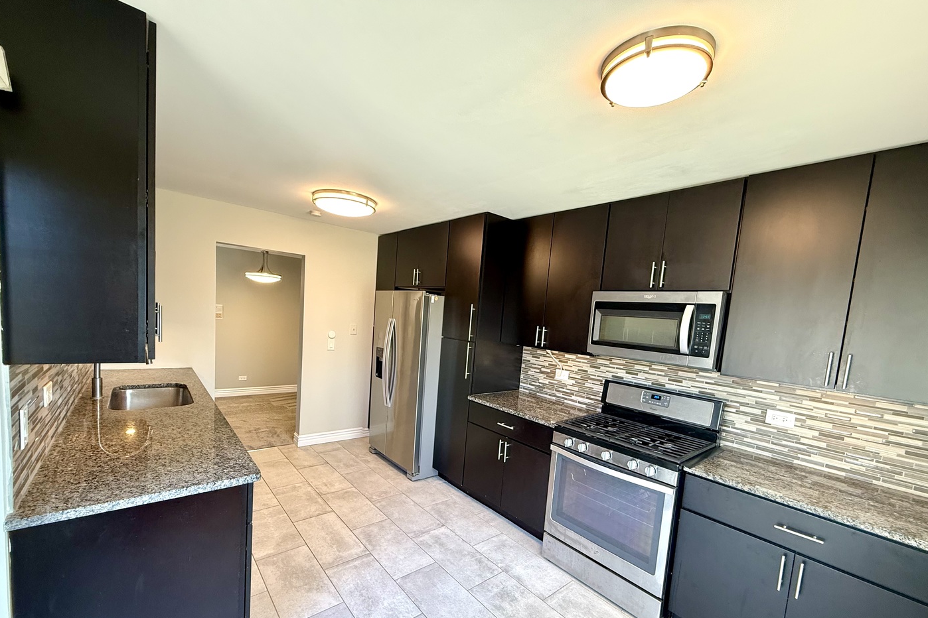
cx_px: 464
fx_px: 387
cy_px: 353
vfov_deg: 76.9
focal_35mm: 15
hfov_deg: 100.4
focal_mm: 2.22
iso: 200
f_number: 2.2
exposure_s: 1/60
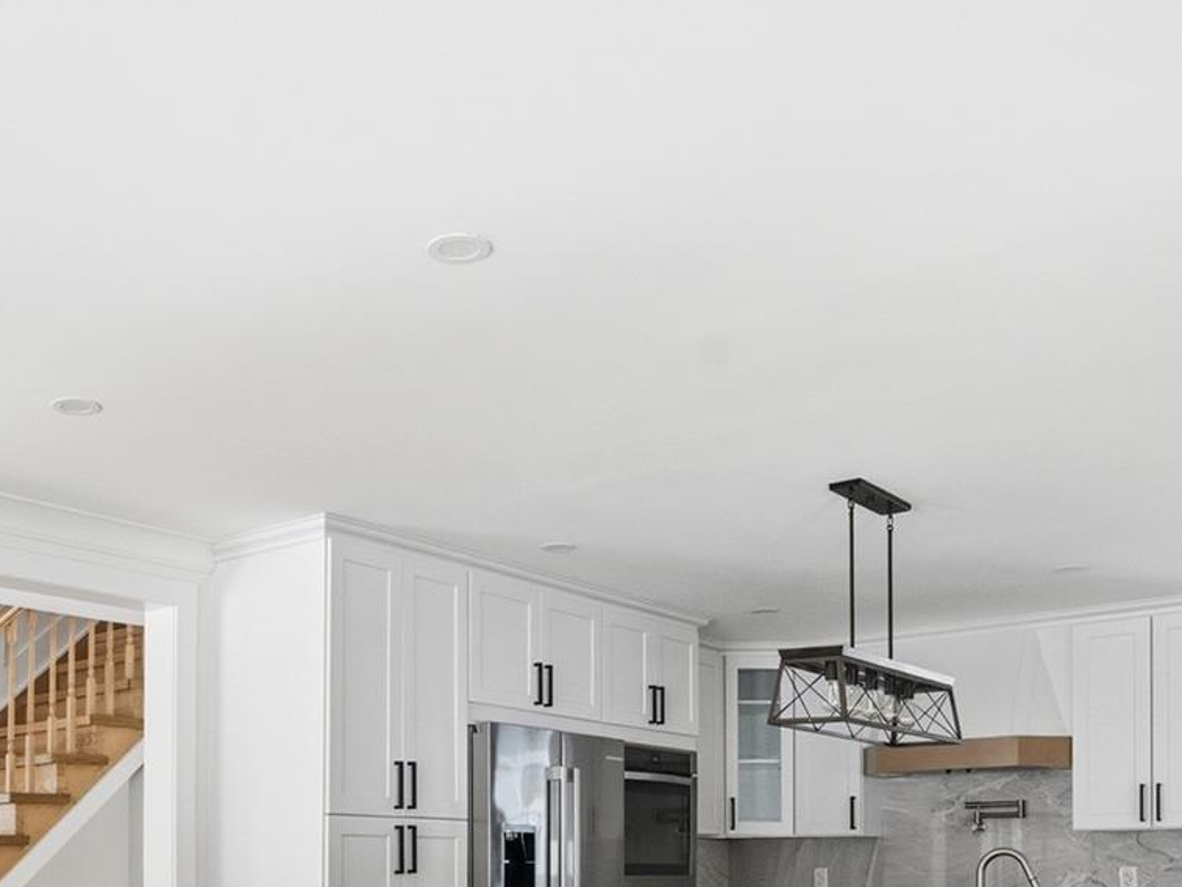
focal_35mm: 39
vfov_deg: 33.8
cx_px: 390
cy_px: 874
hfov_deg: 47.1
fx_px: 1332
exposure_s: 1/500
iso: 500
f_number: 8
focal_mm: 15
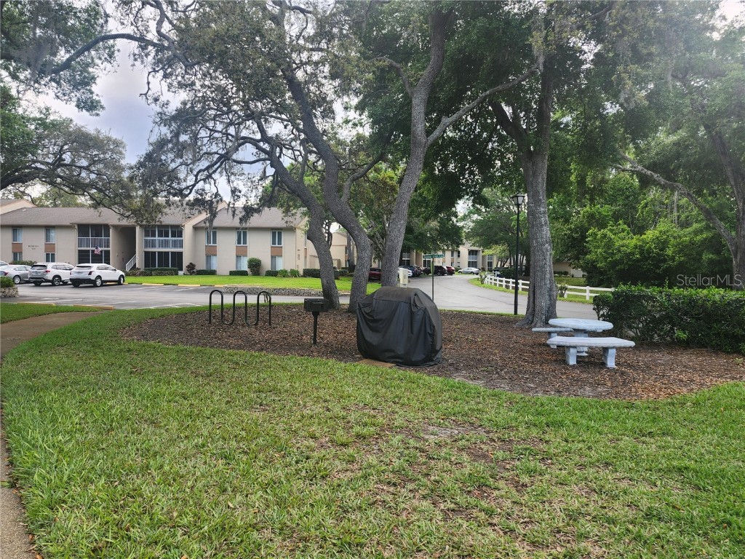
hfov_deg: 73.9
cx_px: 372
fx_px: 495
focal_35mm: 23
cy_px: 280
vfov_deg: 58.9
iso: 25
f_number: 1.8
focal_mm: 5.54
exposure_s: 1/308
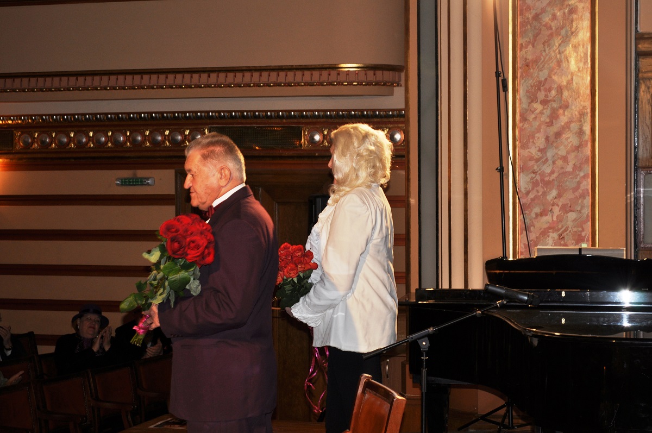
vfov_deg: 16.5
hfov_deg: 24.6
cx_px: 326
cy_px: 216
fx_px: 1492
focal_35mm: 82
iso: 250
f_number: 5.6
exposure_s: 1/60
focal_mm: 55
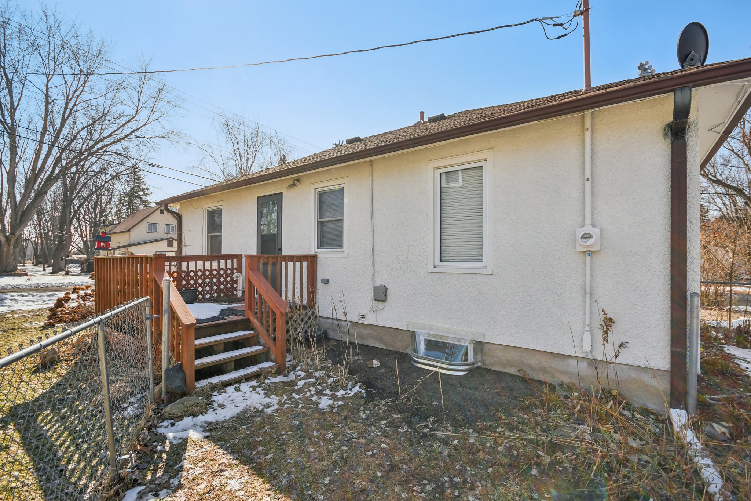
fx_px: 313
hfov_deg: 100.4
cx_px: 376
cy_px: 250
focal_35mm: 15
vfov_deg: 77.3
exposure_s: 1/1250
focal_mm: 10
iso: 400
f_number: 6.3
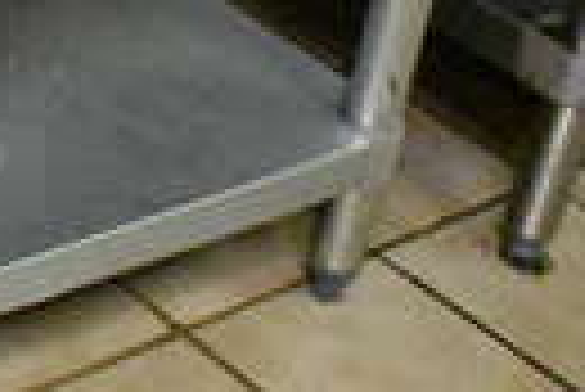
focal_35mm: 127
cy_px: -18
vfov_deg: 10.7
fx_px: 2066
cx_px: -454
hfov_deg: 14.3
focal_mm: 18
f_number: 3.5
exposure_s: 1/125
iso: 9000
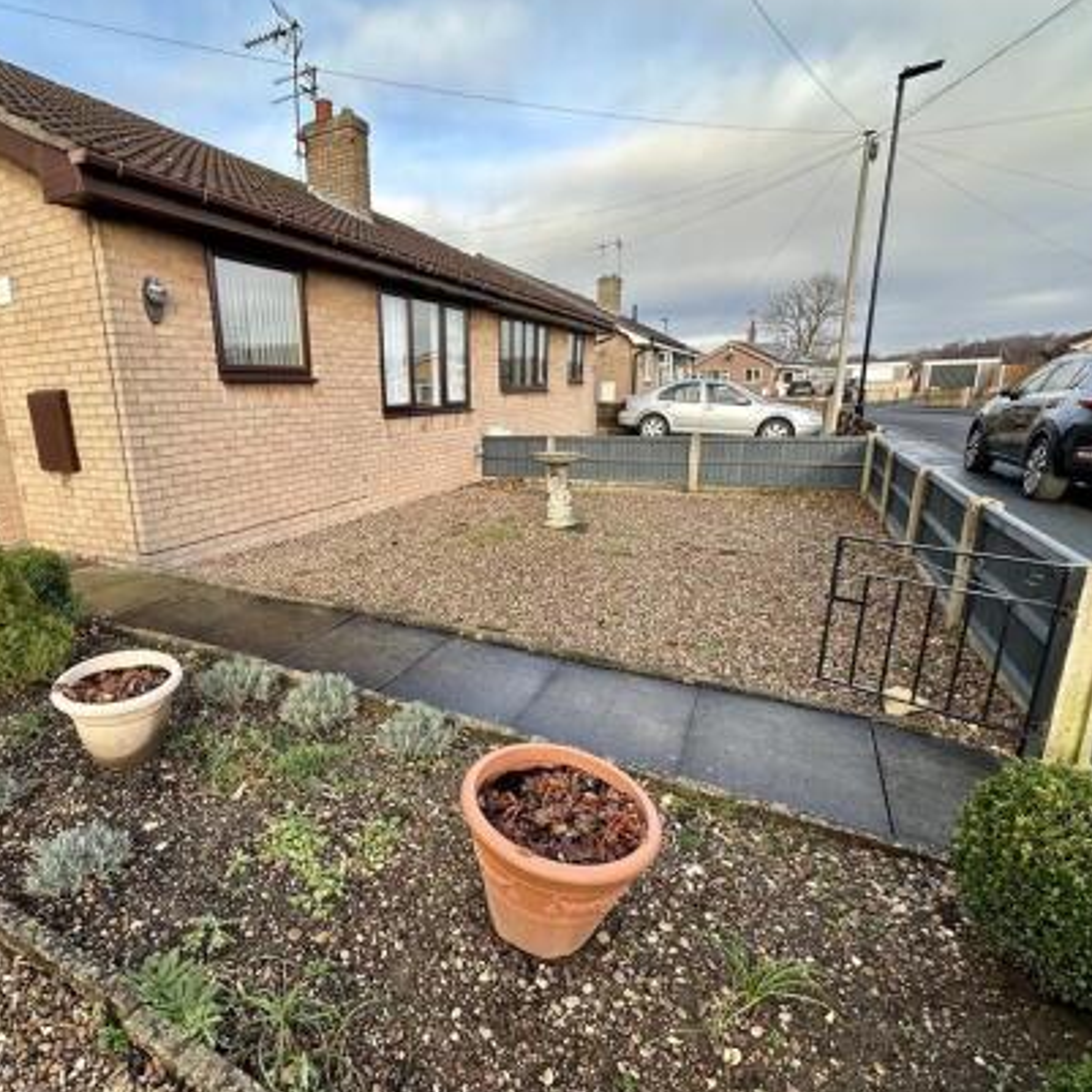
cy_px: 568
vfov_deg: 80.7
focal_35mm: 18
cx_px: 429
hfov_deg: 79.6
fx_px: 642
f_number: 2.2
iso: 40
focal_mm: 2.22
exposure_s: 1/344
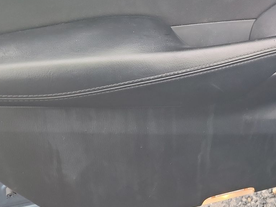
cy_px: 15
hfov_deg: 35.4
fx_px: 399
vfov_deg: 27.9
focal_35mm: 50
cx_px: 259
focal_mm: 6.7
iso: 467
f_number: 1.8
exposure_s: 1/59
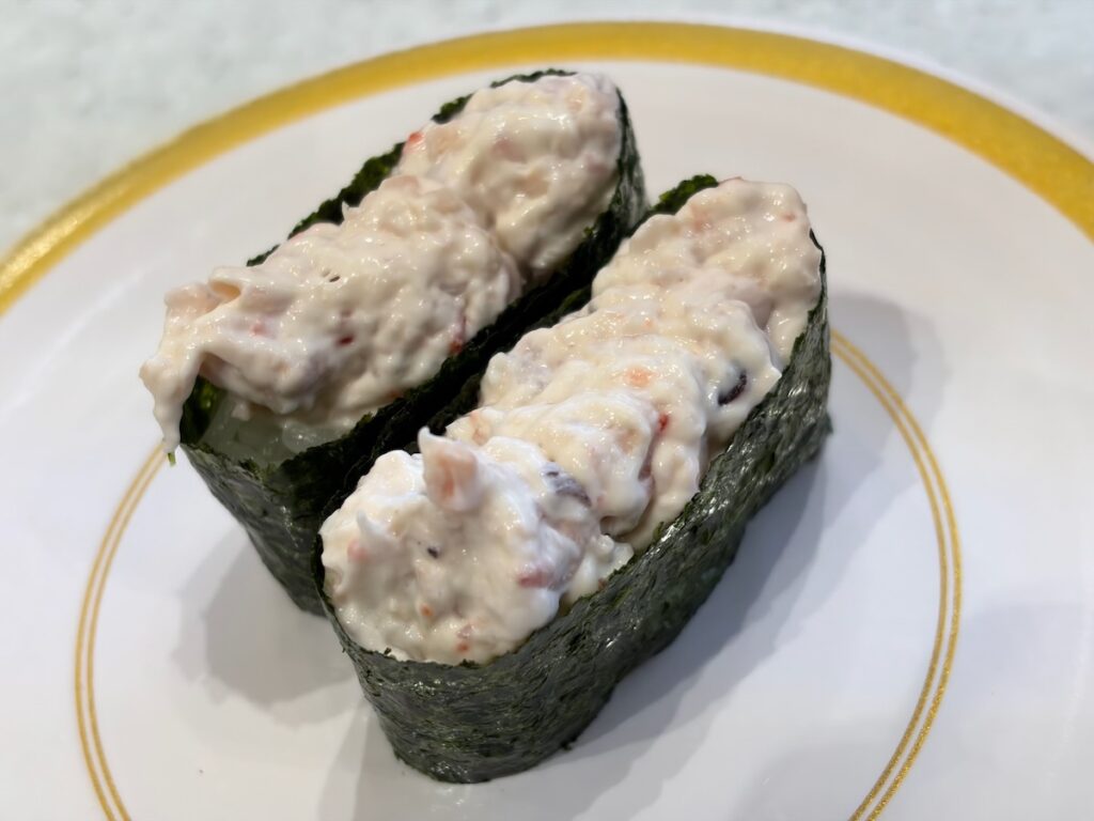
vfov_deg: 28.0
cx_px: 547
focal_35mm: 52
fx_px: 1643
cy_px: 410
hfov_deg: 36.8
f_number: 1.6
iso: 32
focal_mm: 5.96
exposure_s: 1/100
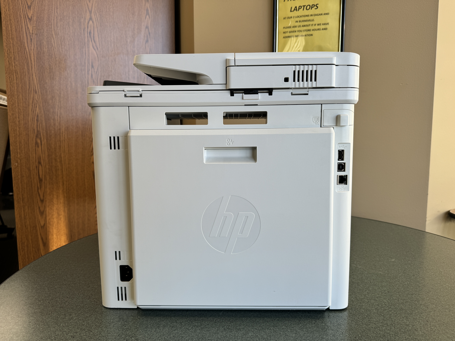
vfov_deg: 56.8
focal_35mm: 24
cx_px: 228
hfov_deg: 71.6
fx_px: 315
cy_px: 170
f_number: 1.78
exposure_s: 1/126
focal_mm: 6.86
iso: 64
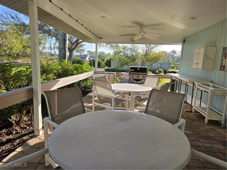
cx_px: 114
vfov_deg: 58.9
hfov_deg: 73.9
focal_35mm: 23
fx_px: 151
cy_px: 85
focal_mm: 6.3
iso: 12
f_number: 1.7
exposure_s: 1/372
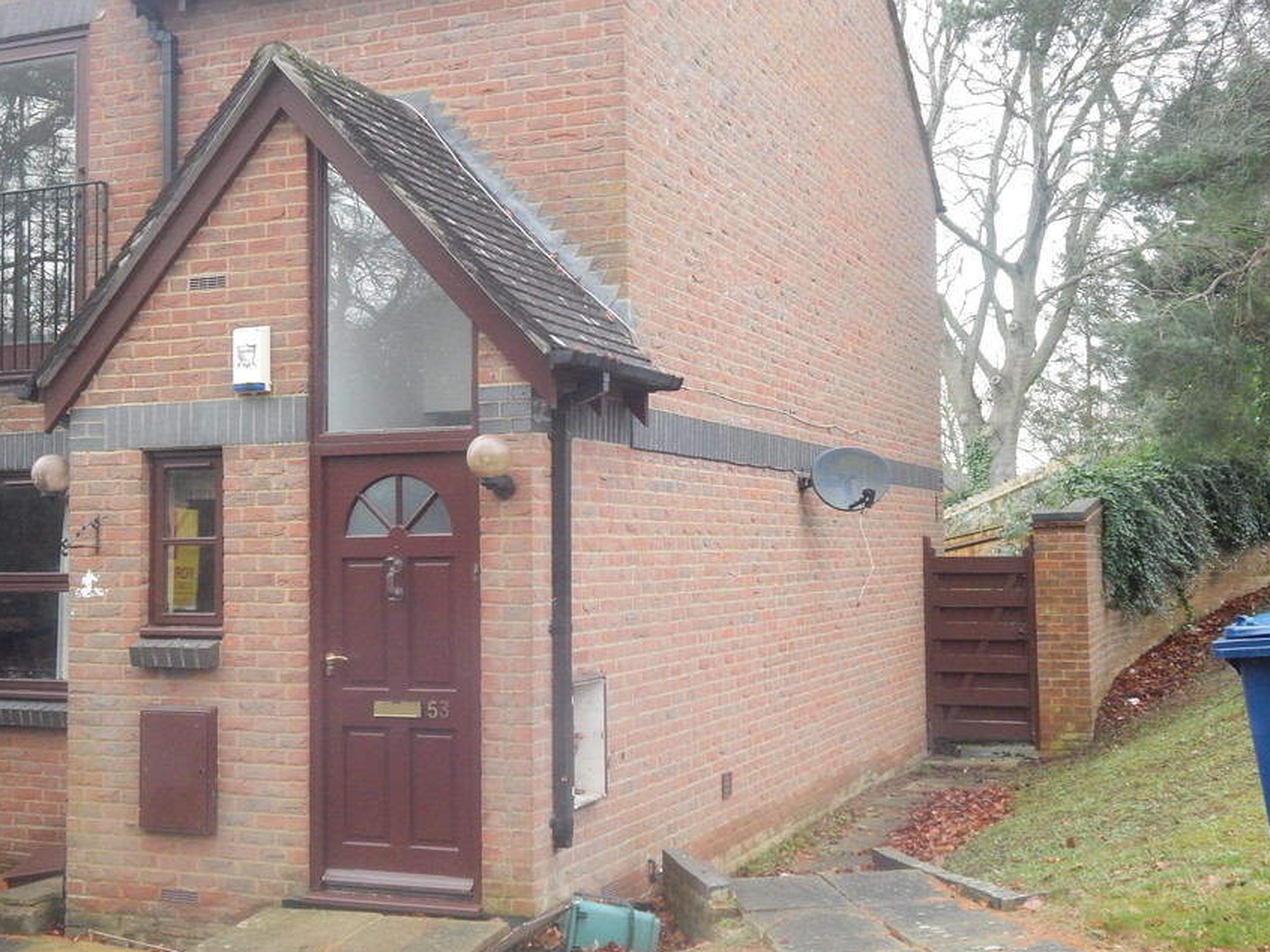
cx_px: 546
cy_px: 441
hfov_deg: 41.2
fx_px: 1687
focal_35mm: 46
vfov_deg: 31.5
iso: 400
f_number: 3.4
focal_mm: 6.8
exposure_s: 1/125
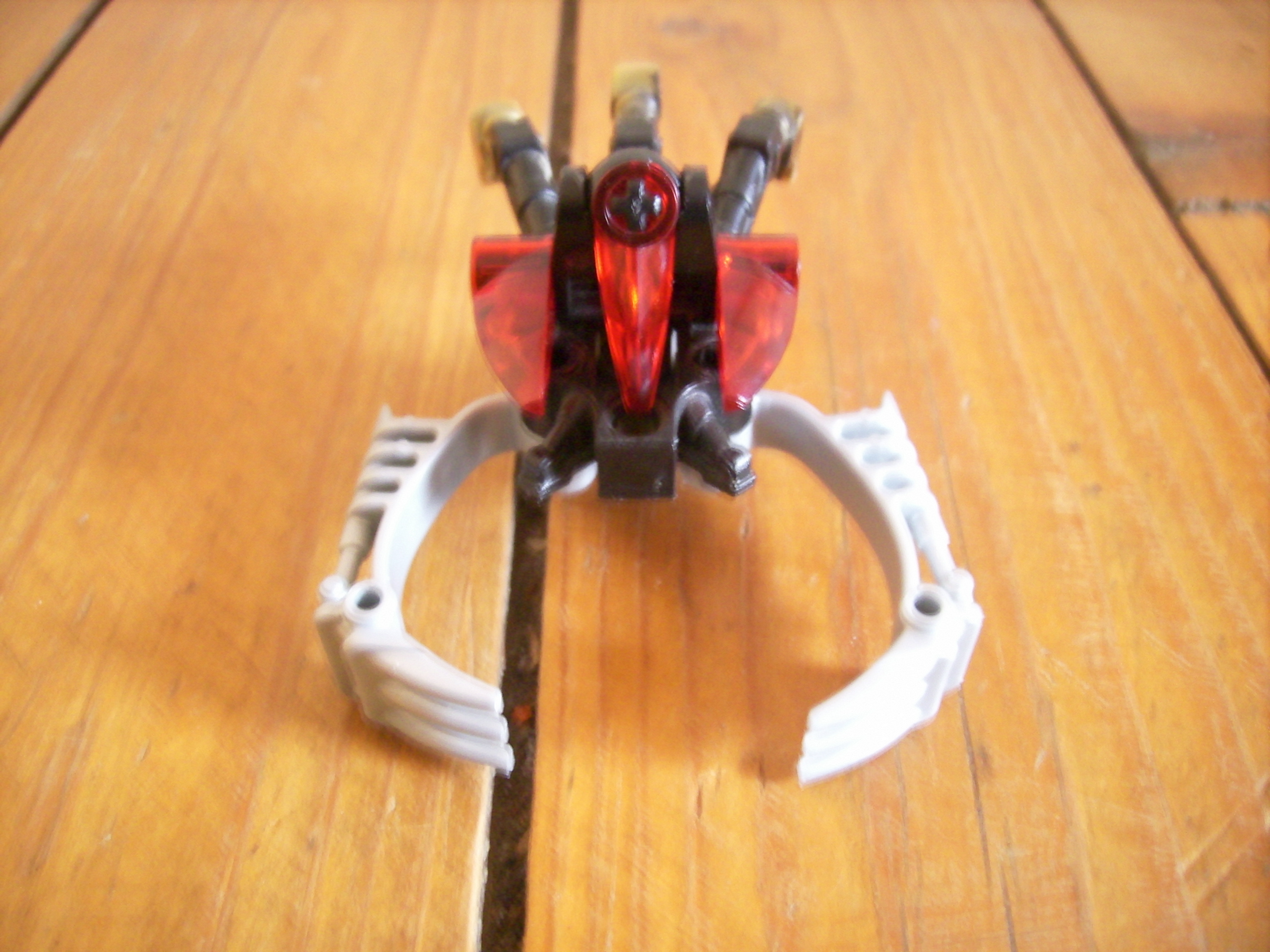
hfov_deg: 56.8
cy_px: 476
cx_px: 635
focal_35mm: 32
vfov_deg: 44.2
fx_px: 1174
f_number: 2.8
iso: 100
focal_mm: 5.99
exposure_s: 1
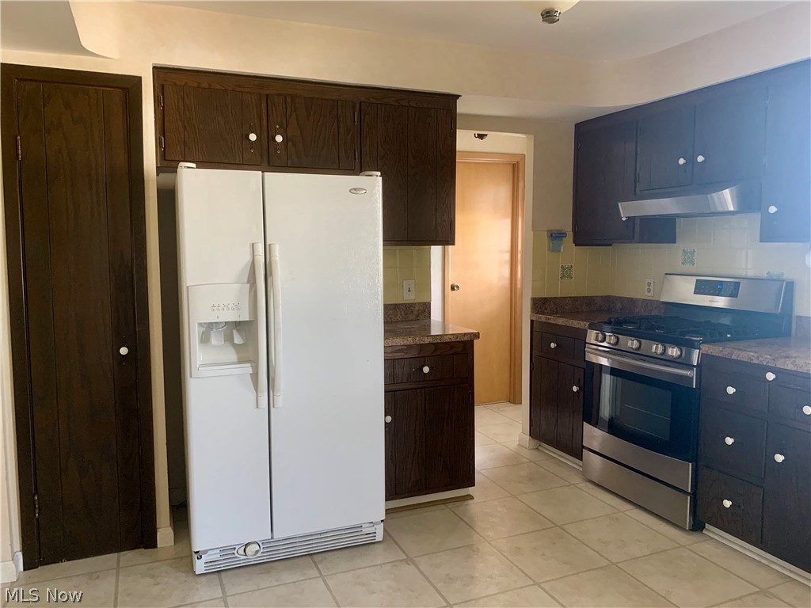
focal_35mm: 26
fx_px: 609
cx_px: 406
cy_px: 304
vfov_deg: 53.1
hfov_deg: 67.3
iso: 160
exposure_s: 1/60
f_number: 1.8
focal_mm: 4.25
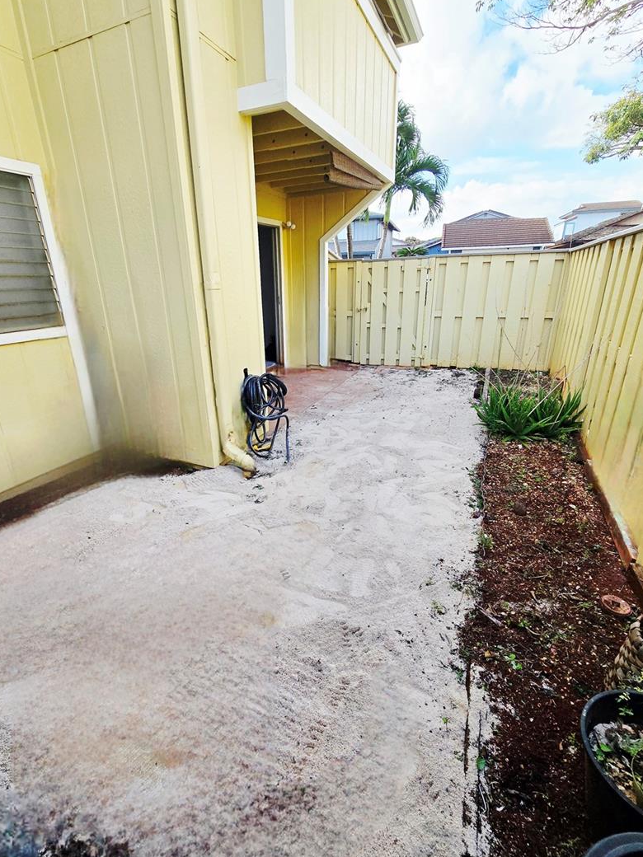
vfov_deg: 98.2
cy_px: 433
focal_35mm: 15
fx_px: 372
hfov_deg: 81.6
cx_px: 299
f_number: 2.2
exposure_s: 1/625
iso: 50
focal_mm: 2.2
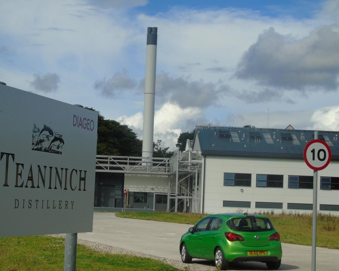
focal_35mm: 86
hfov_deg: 22.2
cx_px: 163
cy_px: 135
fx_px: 863
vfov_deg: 17.9
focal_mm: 15
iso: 80
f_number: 4.3
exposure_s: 1/1000
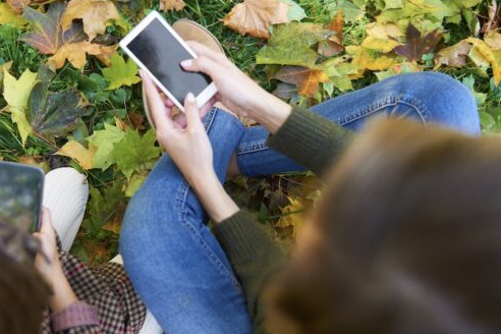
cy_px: 165
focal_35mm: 41
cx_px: 202
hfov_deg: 47.2
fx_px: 571
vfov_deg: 32.6
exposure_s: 1/160
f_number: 2.8
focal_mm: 29
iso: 160
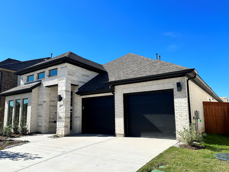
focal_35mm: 26
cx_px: 112
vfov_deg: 53.0
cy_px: 92
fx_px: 172
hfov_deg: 67.3
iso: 80
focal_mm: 6.86
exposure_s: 1/5848
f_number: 1.78
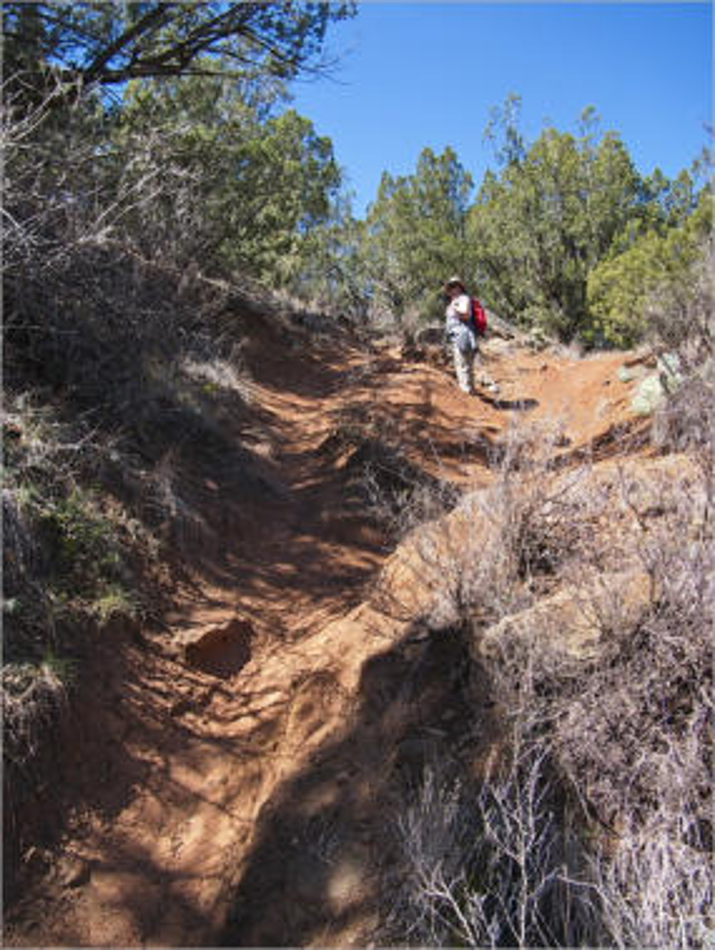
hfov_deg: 56.9
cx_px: 358
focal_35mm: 24
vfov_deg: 71.5
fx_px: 660
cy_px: 475
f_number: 5.6
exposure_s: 1/320
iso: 200
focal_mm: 12
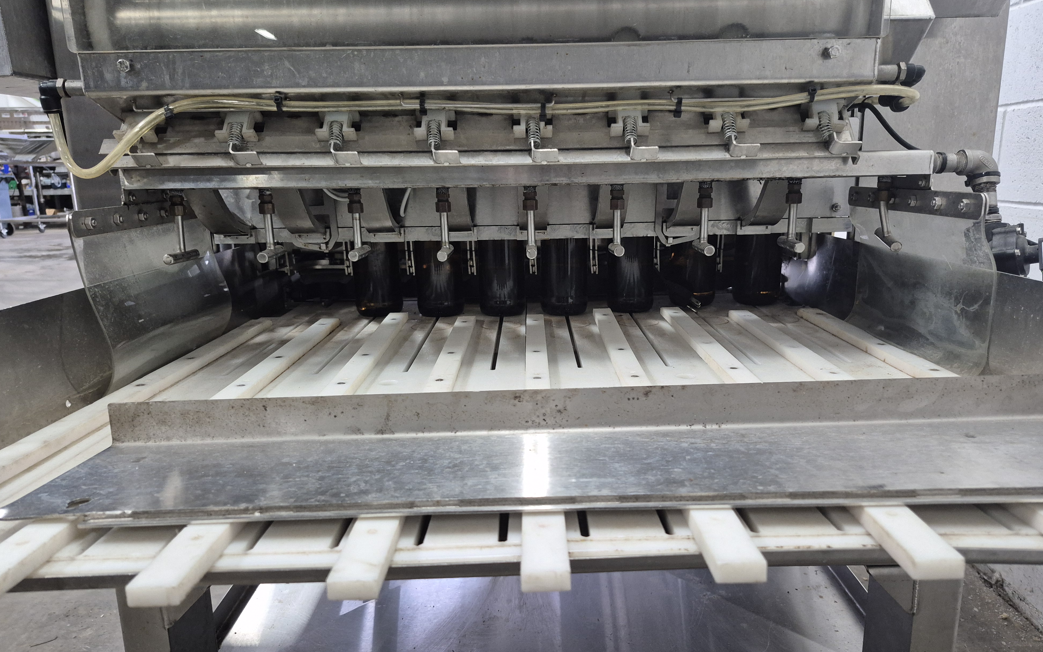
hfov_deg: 72.5
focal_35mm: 25
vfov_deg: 49.3
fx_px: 711
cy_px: 338
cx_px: 523
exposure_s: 1/120
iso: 500
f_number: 1.8
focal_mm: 5.4
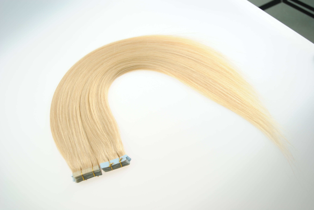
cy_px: 105
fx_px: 629
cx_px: 157
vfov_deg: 19.0
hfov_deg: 28.0
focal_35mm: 72
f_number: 5.6
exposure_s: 1/40
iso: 160
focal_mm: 48
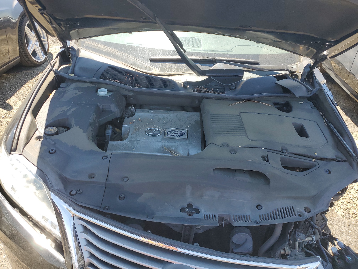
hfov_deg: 67.3
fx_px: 269
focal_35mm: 26
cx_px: 179
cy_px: 134
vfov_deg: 53.1
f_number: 1.5
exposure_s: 1/556
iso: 50
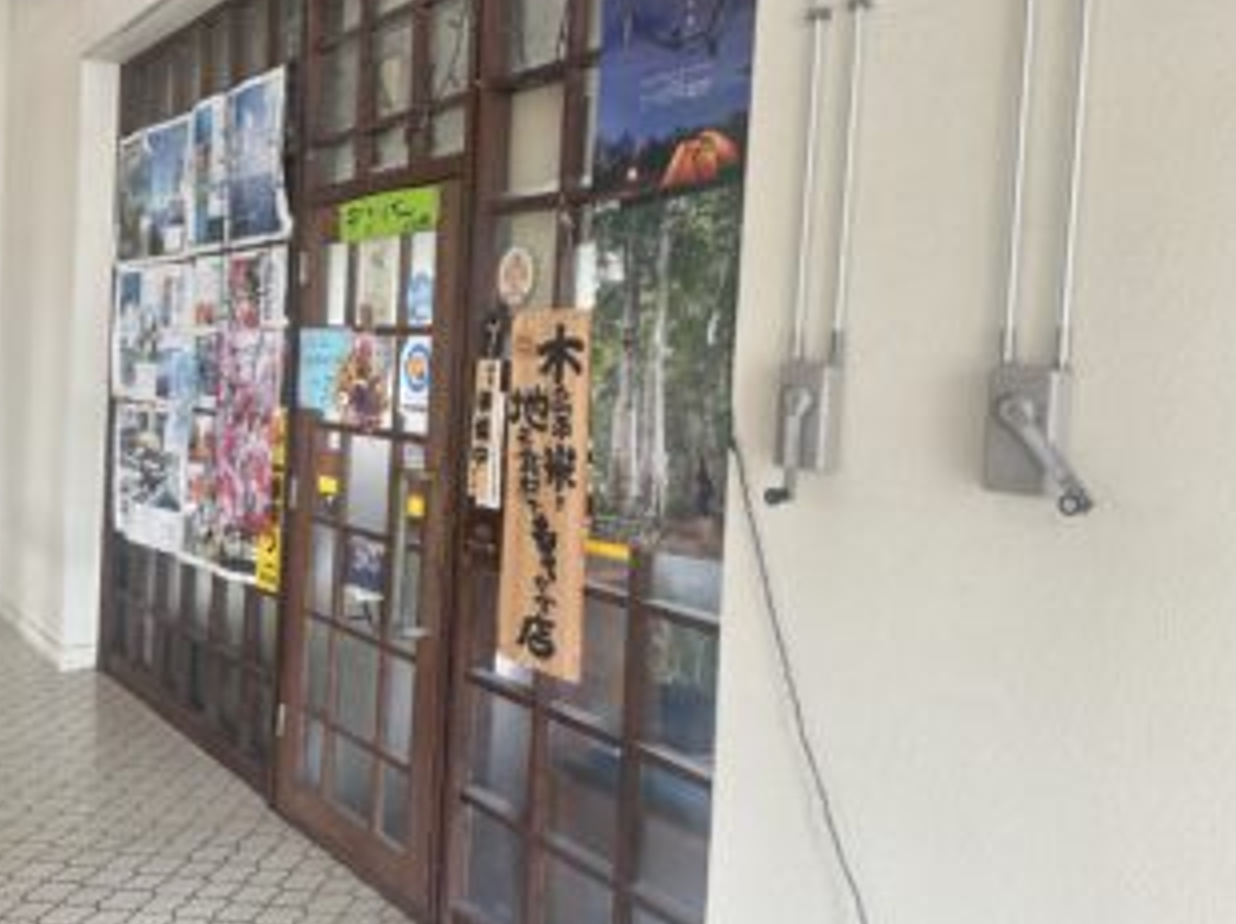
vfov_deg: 49.6
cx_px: 528
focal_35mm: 28
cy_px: 412
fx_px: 999
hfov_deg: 63.2
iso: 160
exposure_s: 1/60
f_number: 1.78
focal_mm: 6.86
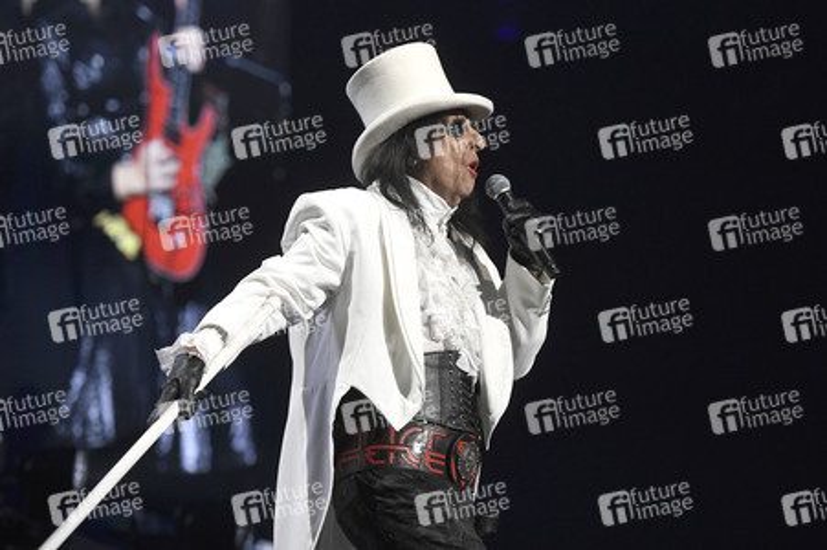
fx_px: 2984
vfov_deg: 10.5
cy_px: 275
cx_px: 414
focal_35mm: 130
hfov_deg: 15.8
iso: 1600
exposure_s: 1/640
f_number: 4
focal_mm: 130
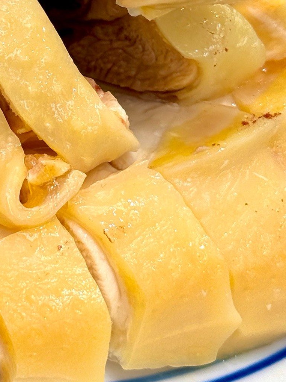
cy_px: 44
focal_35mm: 129
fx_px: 1421
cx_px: 27
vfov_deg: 15.1
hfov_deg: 11.4
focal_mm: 6.76
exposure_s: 1/172
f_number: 1.78
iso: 64
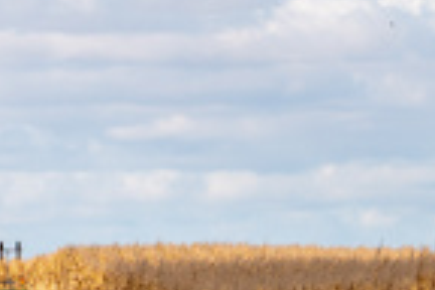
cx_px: -94
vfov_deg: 1.6
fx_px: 10089
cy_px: 266
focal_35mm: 835
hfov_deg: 2.5
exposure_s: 1/200
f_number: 4
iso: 200
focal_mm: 200
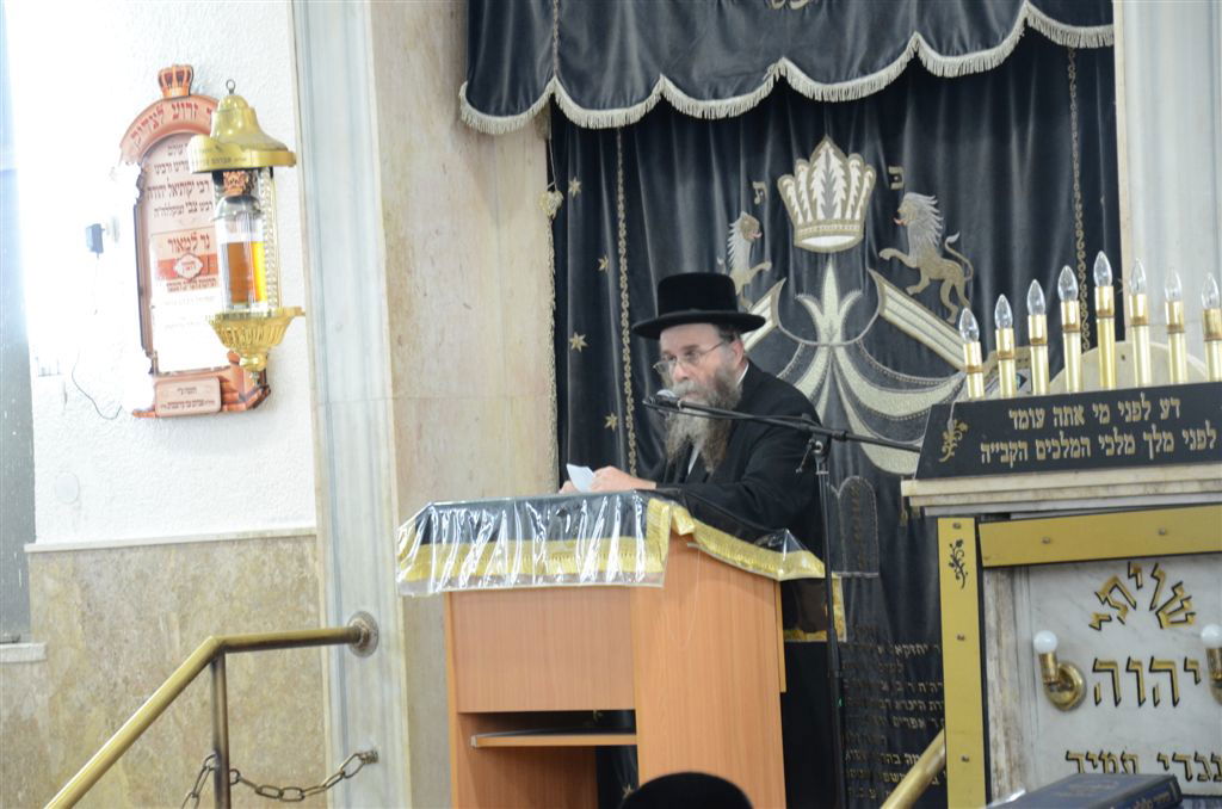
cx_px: 611
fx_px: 4318
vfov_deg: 10.7
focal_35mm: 128
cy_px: 404
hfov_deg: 16.1
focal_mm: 85
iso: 1600
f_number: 5.6
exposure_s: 1/30
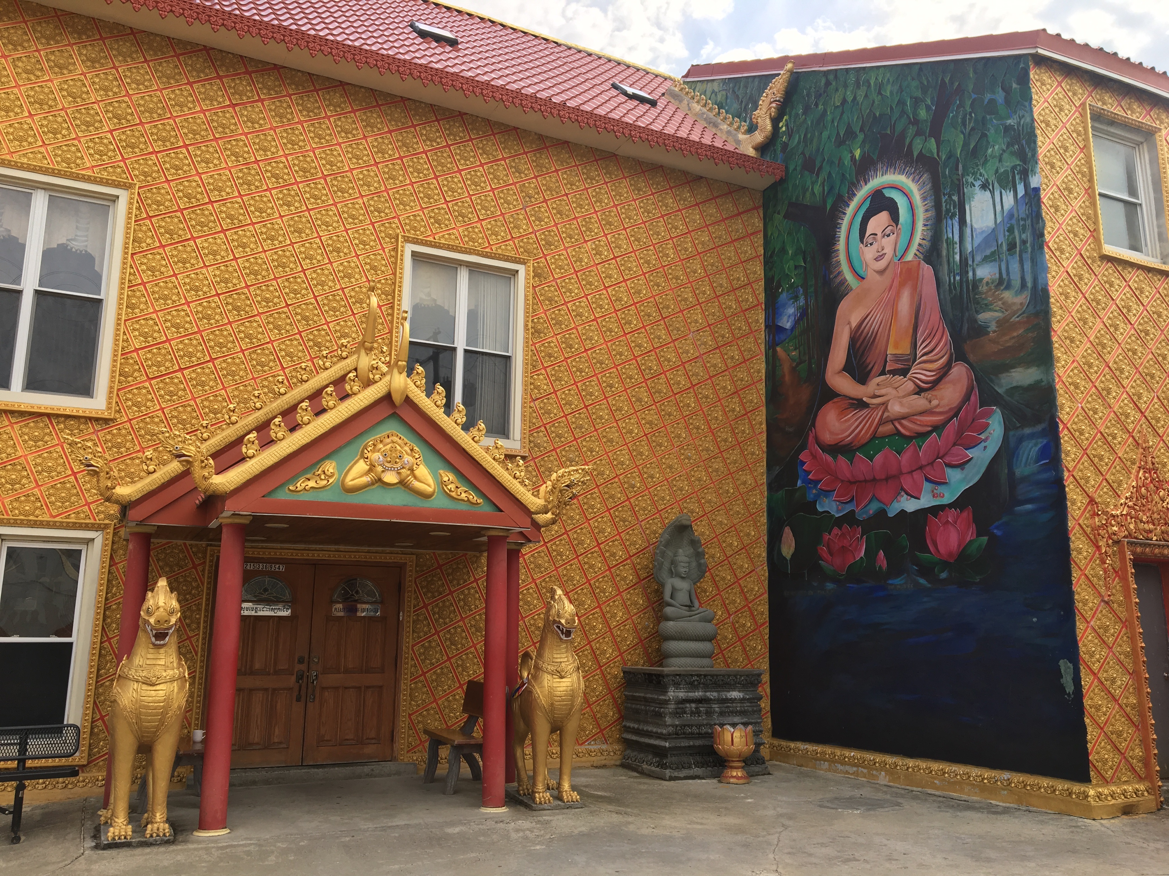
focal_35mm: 29
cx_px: 584
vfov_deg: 48.2
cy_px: 438
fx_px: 979
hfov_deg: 61.7
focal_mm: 4.15
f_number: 2.2
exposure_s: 1/527
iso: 25
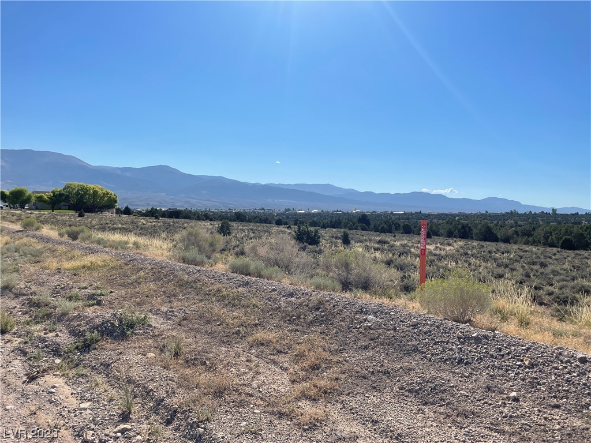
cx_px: 296
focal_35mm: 26
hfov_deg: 67.3
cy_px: 222
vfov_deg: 53.1
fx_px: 444
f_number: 1.6
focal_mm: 4.2
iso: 32
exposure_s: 1/7299
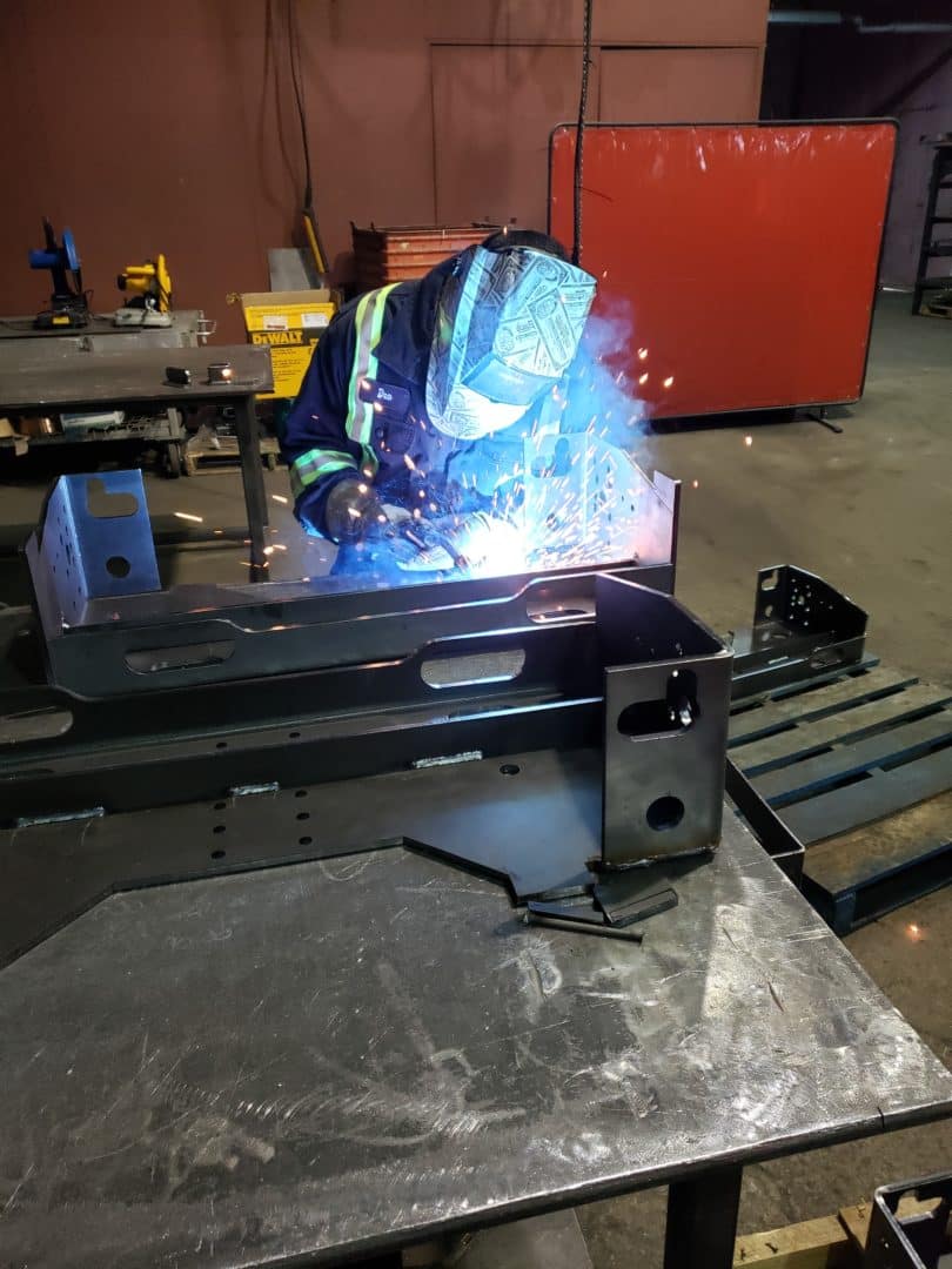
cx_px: 476
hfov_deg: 53.1
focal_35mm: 26
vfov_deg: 67.3
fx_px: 953
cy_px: 634
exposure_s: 1/120
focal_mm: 4.3
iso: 400
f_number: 1.5
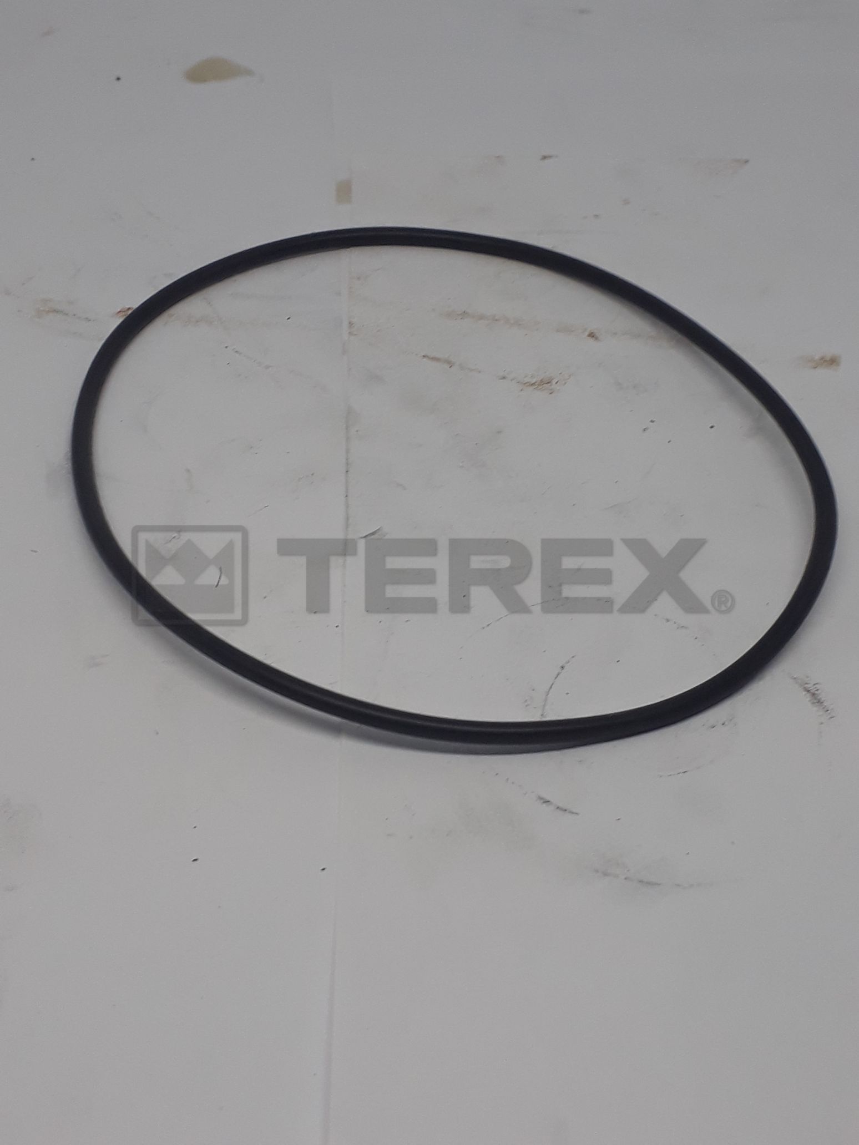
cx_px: 430
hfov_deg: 51.4
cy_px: 572
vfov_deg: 65.3
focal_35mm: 27
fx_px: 893
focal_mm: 3.6
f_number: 1.9
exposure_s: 1/121
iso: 40
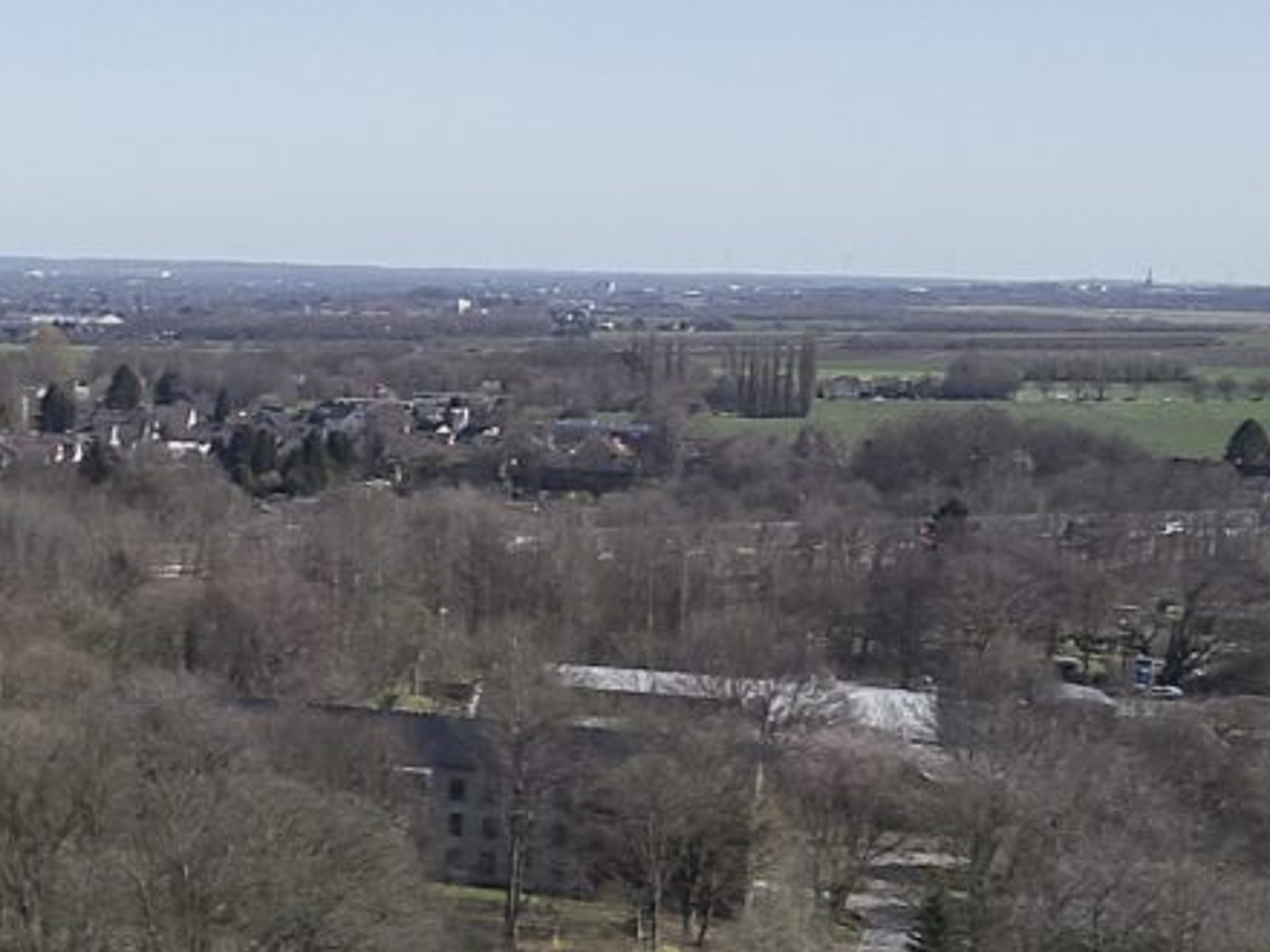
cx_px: -1435
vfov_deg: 15.9
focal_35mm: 93
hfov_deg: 15.6
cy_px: 558
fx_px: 3412
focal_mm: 3.61
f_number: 2.8
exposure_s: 1/1000
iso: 100
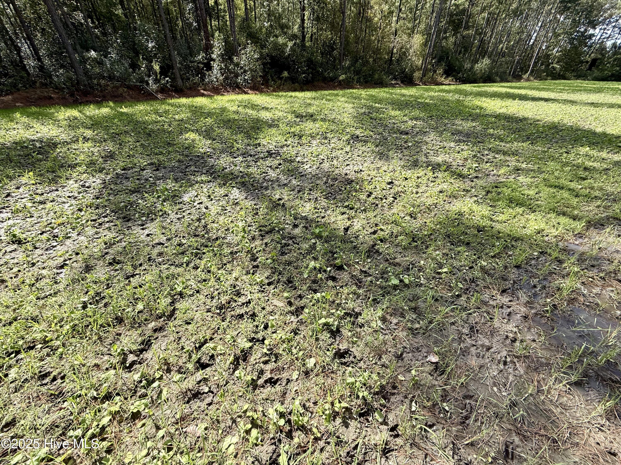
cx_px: 310
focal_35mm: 14
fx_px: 251
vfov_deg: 85.7
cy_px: 232
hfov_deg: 102.1
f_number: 2.2
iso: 50
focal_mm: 2.22
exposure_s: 1/554
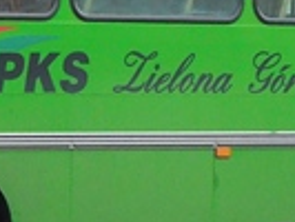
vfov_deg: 2.8
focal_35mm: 535
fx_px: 4563
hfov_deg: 3.7
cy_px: 164
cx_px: 149
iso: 450
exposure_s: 1/200
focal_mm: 16
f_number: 4.6
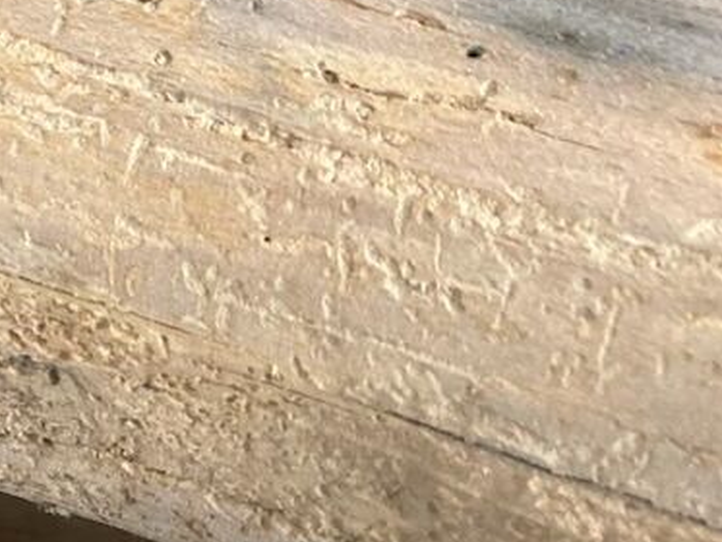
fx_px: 2003
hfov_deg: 17.7
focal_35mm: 96
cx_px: -449
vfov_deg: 15.3
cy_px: 126
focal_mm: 3.99
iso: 160
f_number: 1.8
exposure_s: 1/60
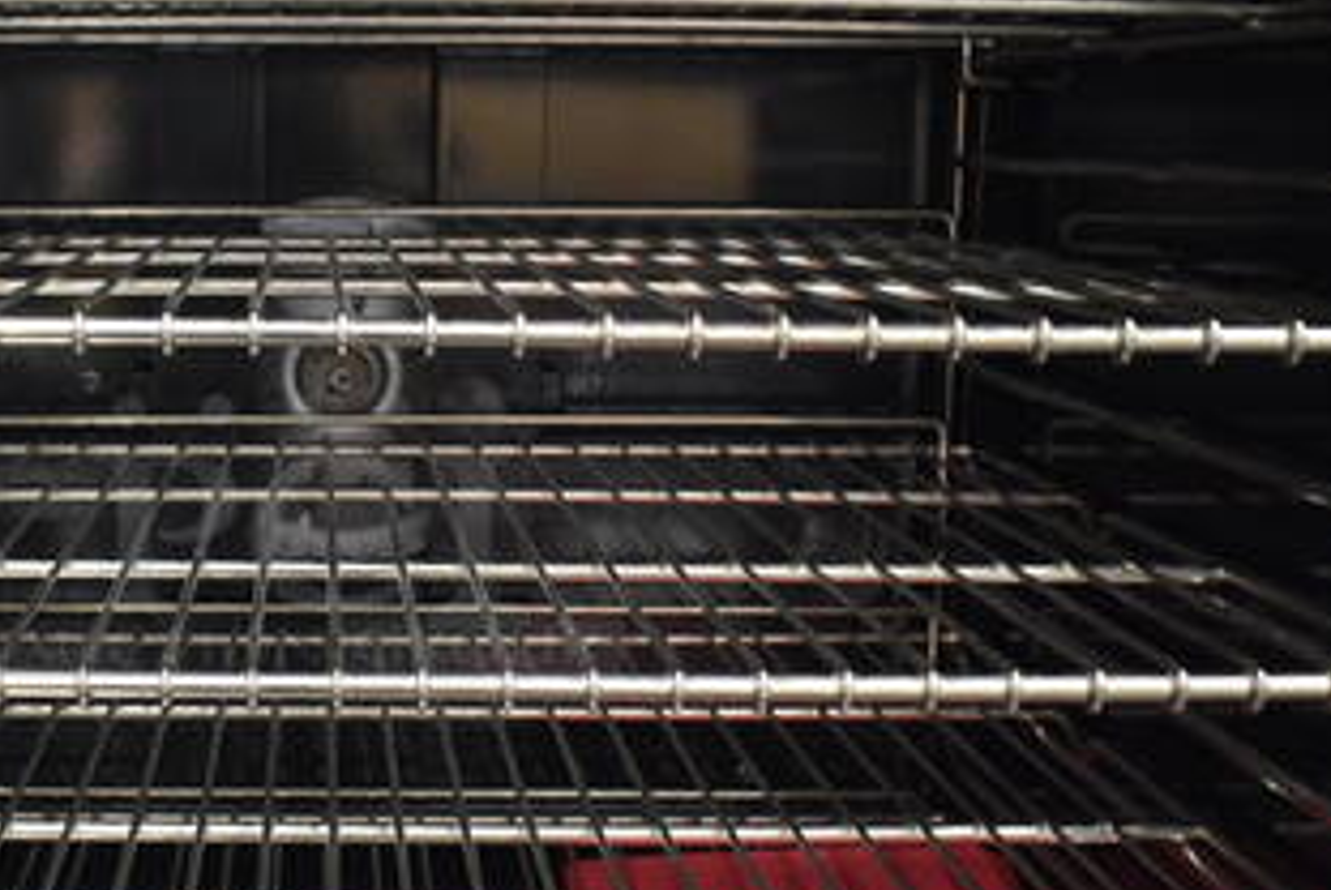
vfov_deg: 25.5
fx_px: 1961
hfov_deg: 36.4
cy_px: 526
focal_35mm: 53
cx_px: 304
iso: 2000
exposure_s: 1/30
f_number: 3.5
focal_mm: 18
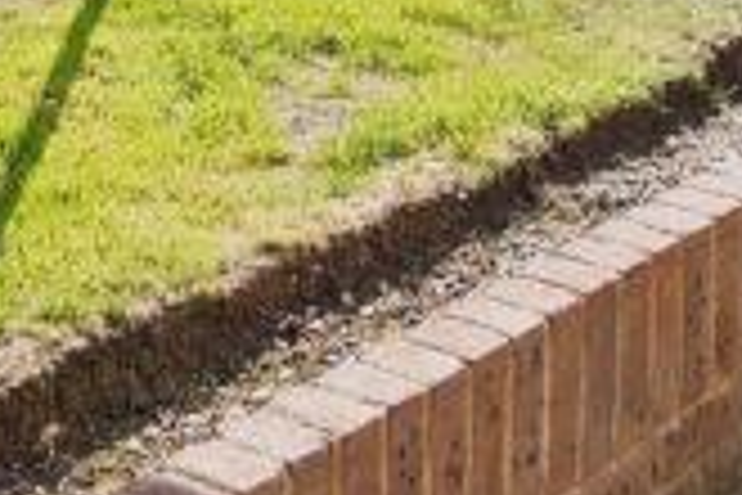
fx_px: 2040
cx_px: 544
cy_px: -542
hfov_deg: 20.5
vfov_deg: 12.1
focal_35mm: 99
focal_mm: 16
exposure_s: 1/100
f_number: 5.6
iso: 320
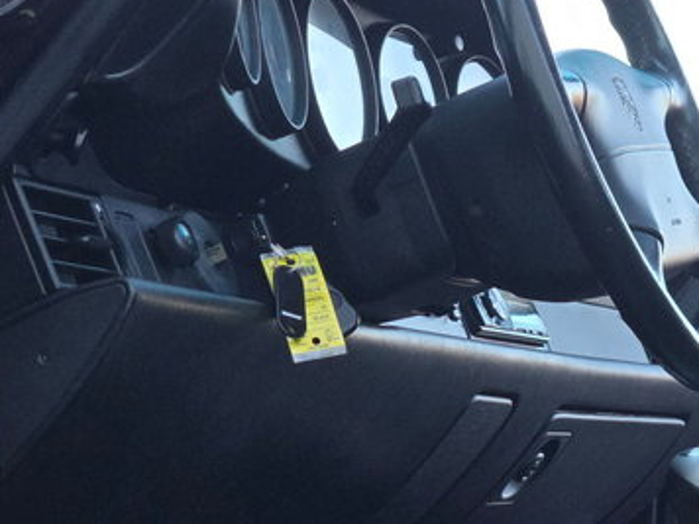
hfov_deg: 13.2
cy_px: 414
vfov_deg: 9.9
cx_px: 613
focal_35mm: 149
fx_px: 3009
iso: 50
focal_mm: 7.9
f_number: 2.4
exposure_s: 1/151
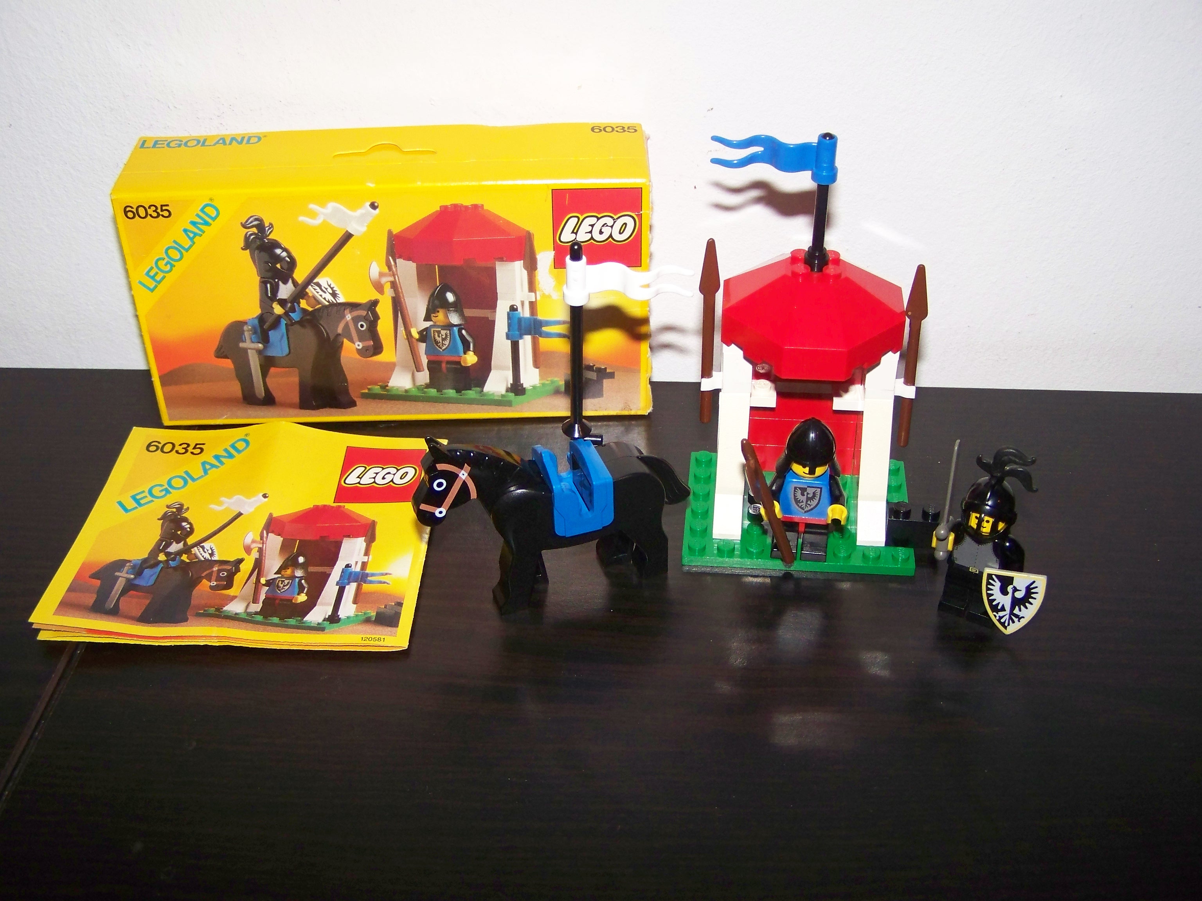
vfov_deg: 37.7
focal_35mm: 38
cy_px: 450
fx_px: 1320
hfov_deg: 49.0
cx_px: 601
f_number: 2.8
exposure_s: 1/30
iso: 200
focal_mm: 6.3
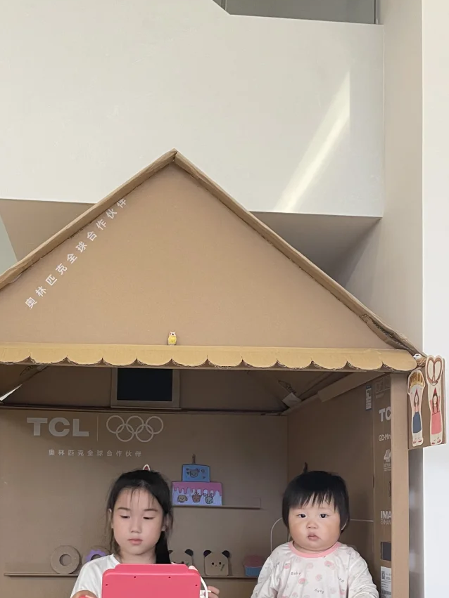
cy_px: 462
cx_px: 155
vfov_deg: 41.4
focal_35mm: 44
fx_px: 761
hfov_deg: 32.6
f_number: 1.6
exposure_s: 1/50
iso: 320
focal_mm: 4.2
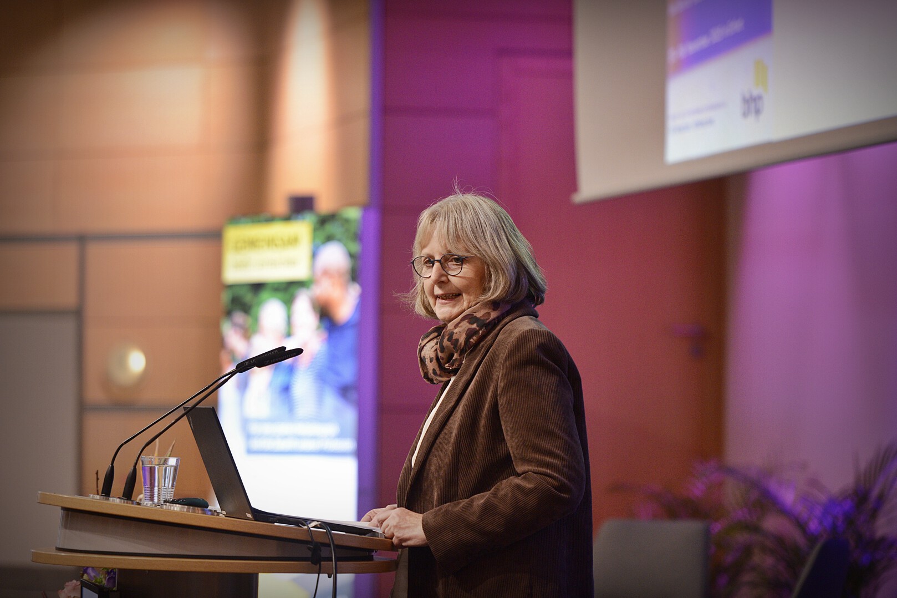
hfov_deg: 14.2
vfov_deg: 9.5
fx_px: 3612
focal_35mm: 145
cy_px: 299
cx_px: 448
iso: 1800
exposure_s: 1/320
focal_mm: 145
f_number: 2.8
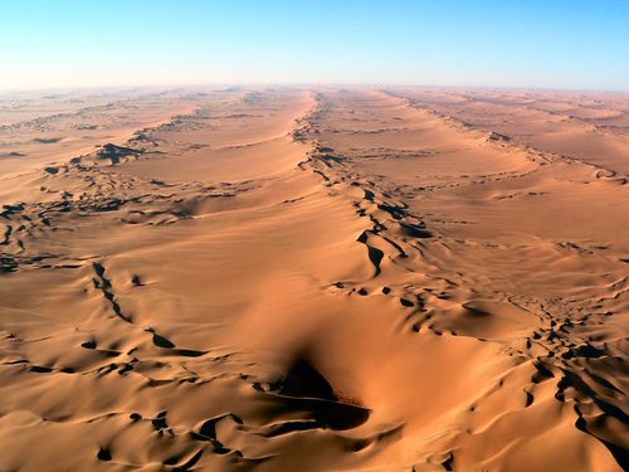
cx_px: 314
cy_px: 236
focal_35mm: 36
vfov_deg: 39.7
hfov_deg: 51.4
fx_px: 654
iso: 80
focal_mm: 6
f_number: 5.2
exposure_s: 1/500
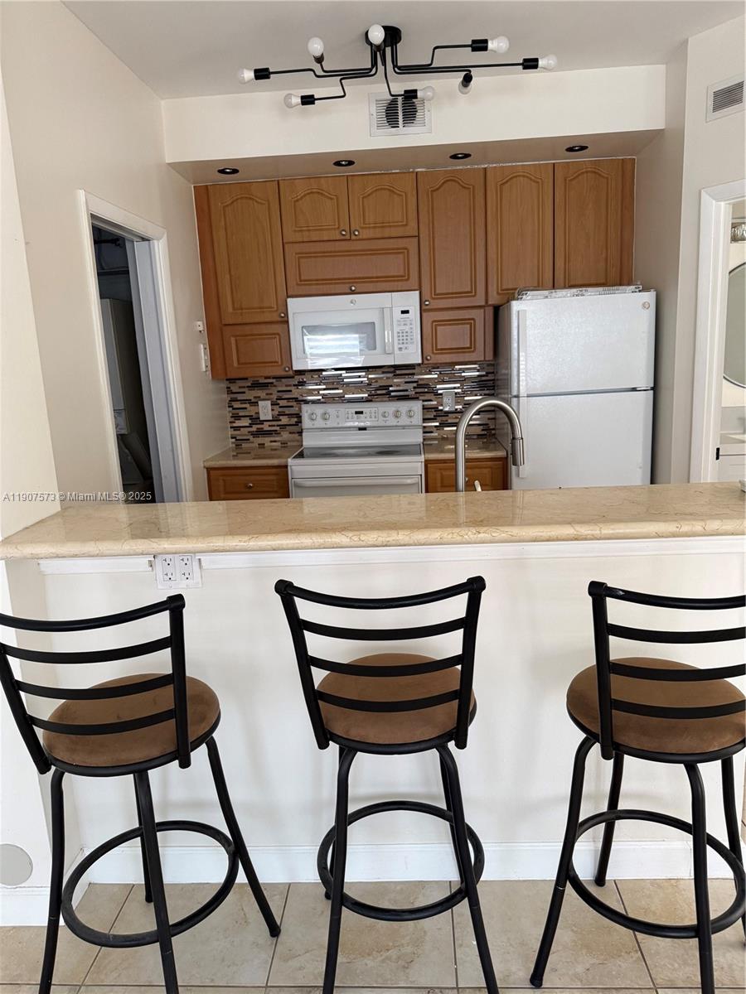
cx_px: 373
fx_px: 690
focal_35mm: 24
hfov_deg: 56.8
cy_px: 497
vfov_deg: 71.6
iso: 250
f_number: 1.78
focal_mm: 6.76
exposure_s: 1/60
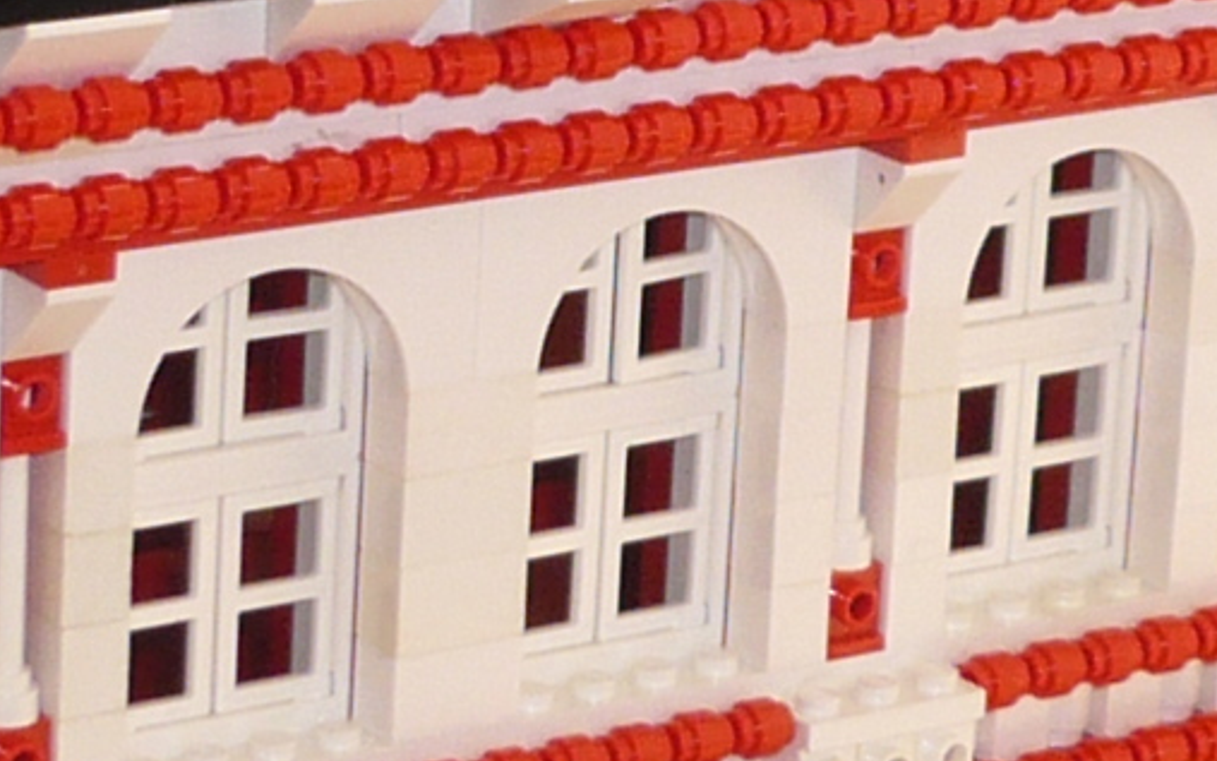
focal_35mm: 212
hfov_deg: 9.9
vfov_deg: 6.2
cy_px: 48
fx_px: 7032
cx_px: 785
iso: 100
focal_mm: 6
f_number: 2.9
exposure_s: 1/30
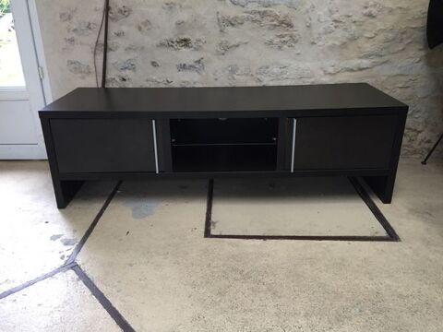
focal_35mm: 29
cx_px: 222
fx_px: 371
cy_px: 166
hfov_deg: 61.7
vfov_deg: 48.2
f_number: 2.2
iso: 64
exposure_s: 1/33
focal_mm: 4.15
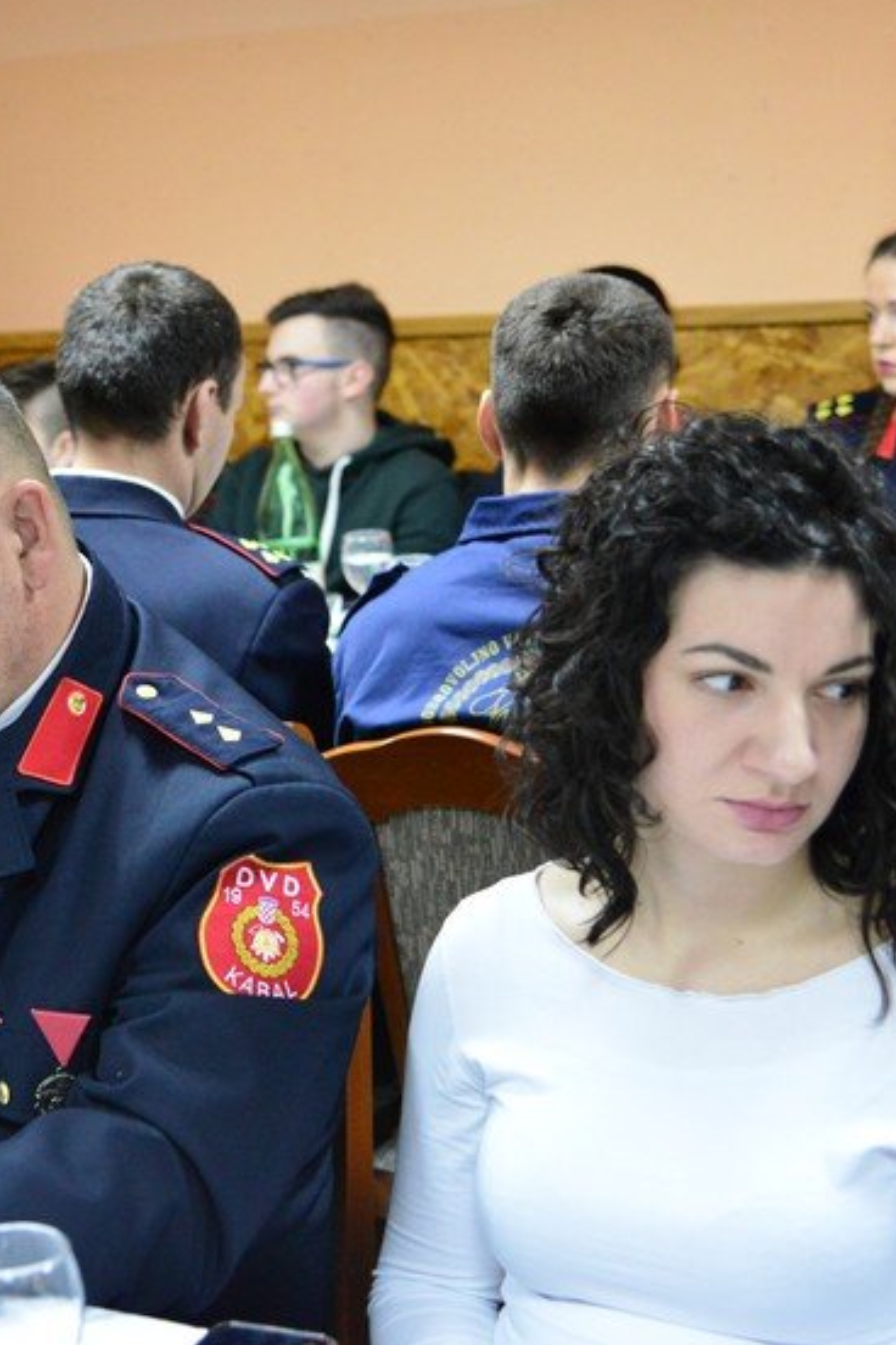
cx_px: 56
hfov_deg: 18.3
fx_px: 2725
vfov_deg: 27.7
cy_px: 665
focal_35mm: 73
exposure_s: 1/80
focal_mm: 48
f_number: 4
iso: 6400
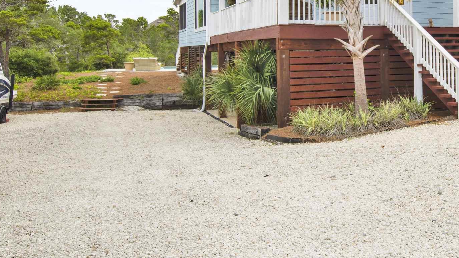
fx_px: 511
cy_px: 52
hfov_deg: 45.6
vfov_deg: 27.8
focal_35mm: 42
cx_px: 373
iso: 200
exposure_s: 1/125
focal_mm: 18
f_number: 11
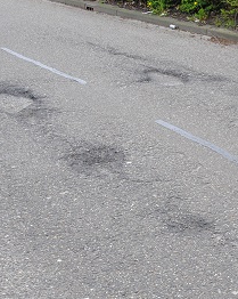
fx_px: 741
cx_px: 224
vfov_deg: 22.8
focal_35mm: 84
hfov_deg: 17.9
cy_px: 151
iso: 200
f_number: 5.6
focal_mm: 26
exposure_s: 1/125
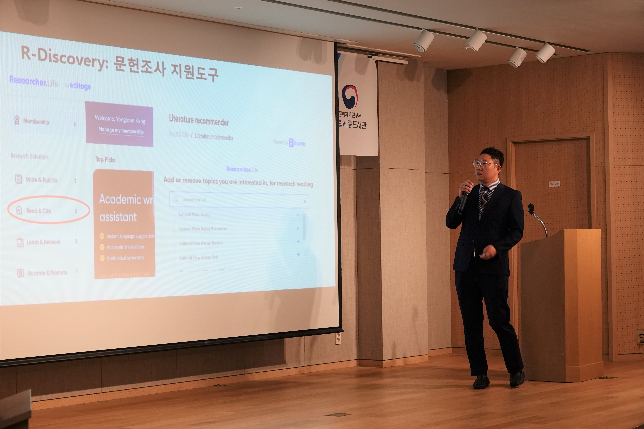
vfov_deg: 18.9
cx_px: 322
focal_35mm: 72
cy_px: 214
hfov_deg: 28.1
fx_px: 1288
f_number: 3.5
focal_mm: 26.42
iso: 400
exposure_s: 1/80
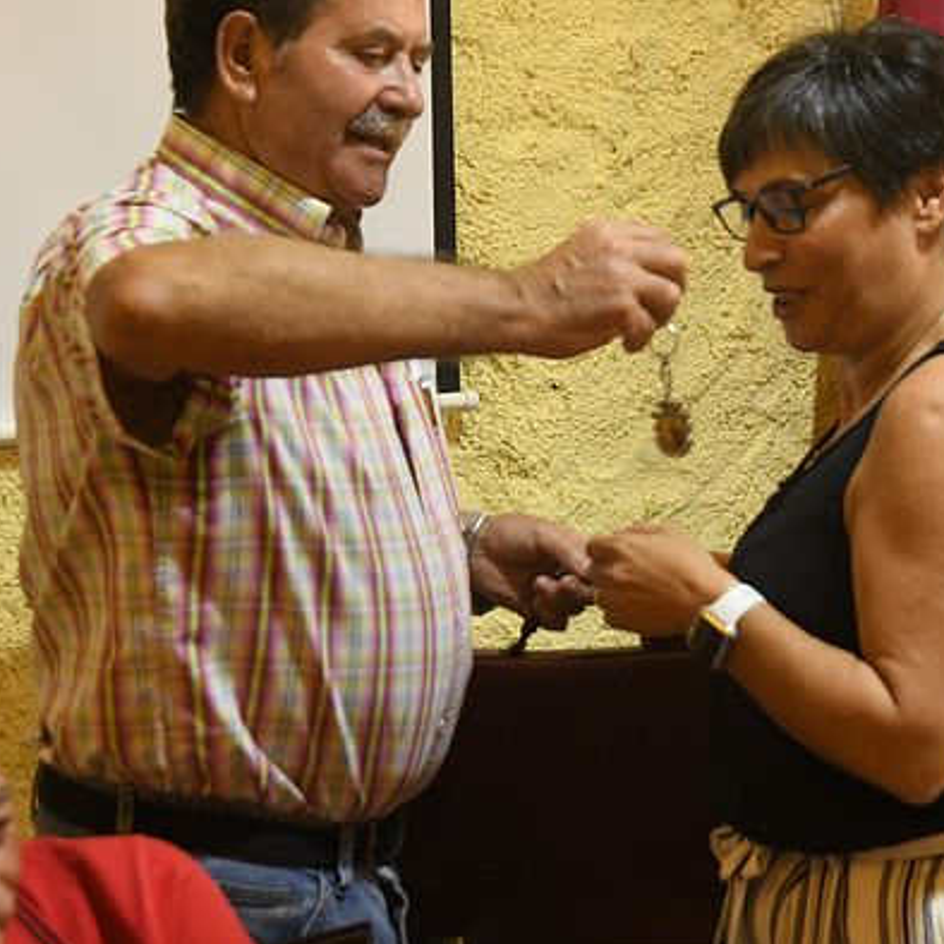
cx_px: 769
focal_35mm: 110
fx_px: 3394
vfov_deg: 15.8
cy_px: 370
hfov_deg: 15.7
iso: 2000
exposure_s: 1/60
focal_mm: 60
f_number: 5
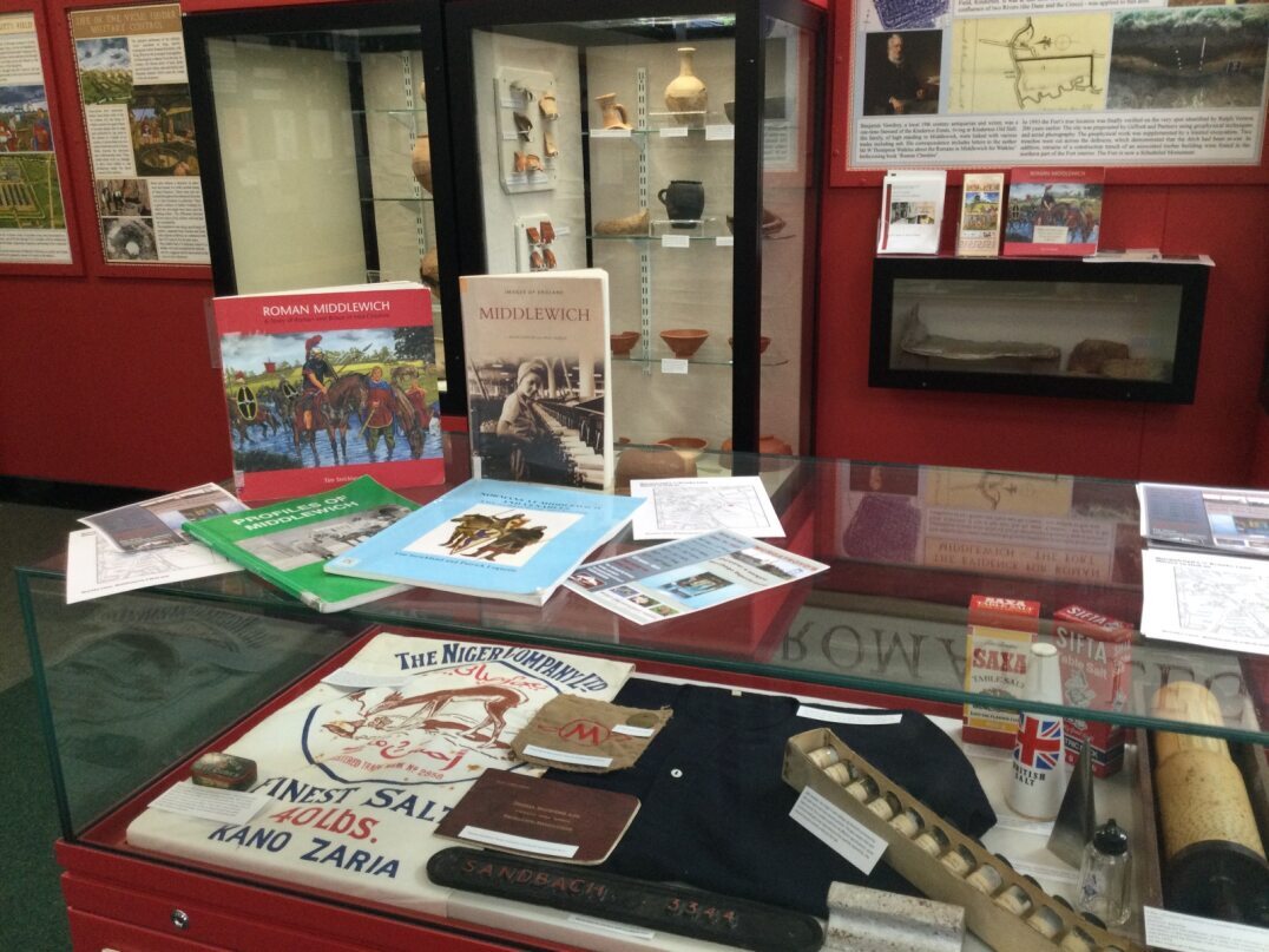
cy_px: 476
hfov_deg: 58.4
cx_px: 634
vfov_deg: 45.4
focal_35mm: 31
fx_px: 1136
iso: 40
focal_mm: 3.3
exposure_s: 1/33
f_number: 2.4
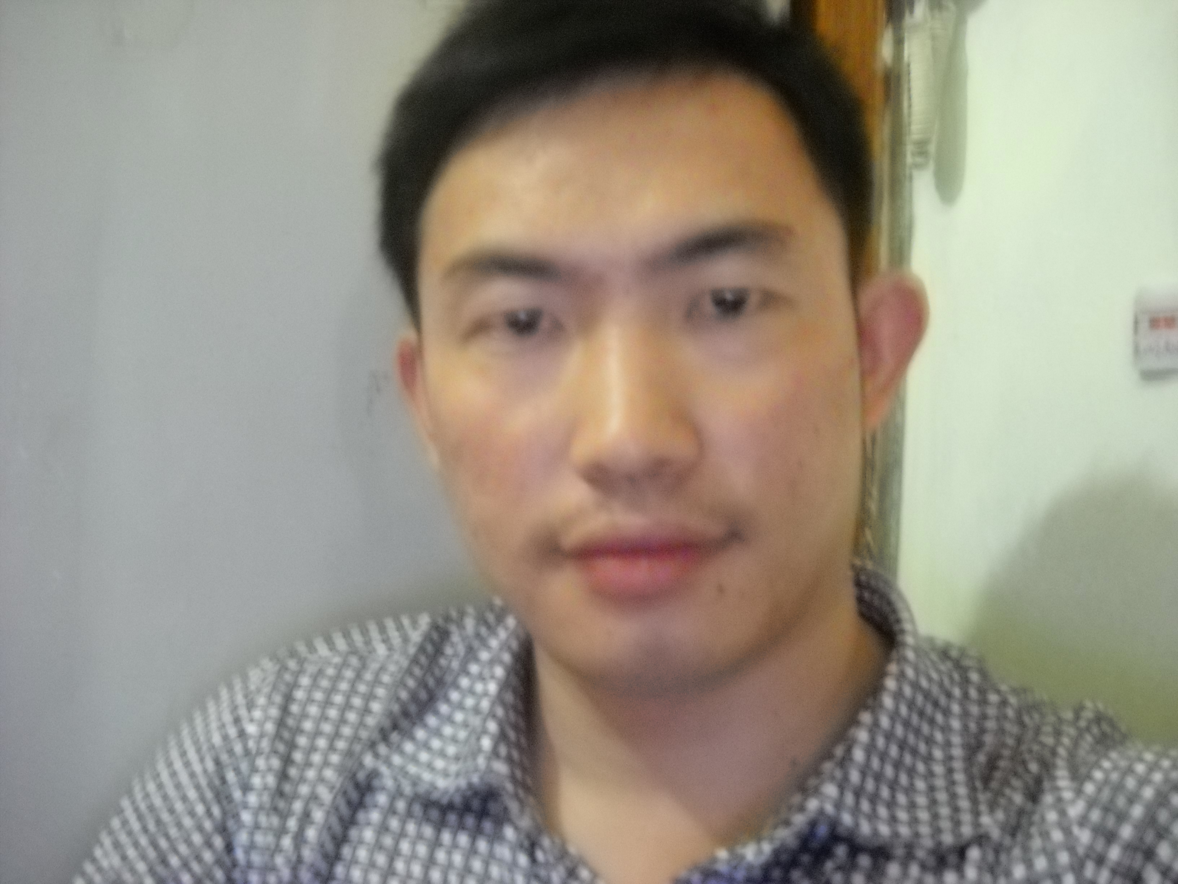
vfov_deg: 35.1
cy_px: 442
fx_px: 1395
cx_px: 589
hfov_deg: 45.8
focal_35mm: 41
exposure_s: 1/5
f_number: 3.1
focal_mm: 6.72
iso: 800
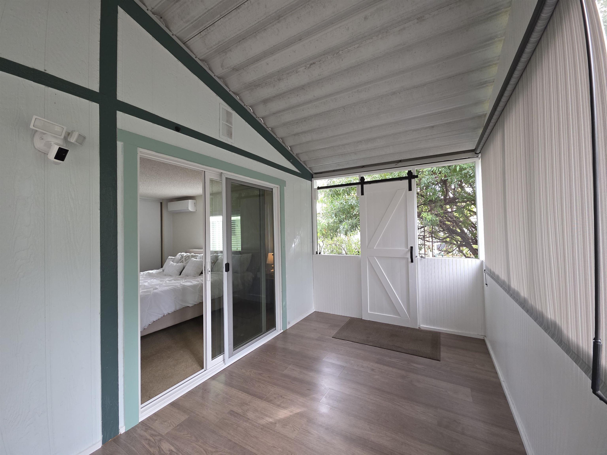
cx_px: 304
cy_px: 228
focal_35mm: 13
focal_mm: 2.2
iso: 200
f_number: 1.9
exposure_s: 1/120
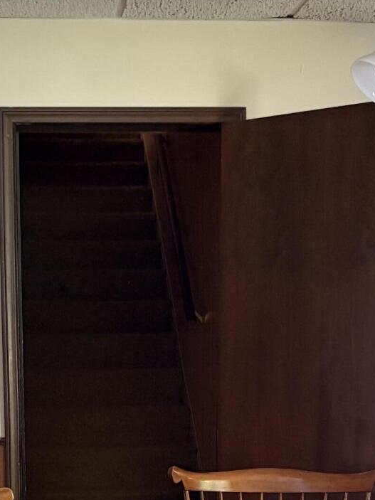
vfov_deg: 25.5
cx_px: 97
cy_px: 452
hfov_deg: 19.8
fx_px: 1069
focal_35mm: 74
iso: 500
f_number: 1.6
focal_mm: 5.96
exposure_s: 1/49
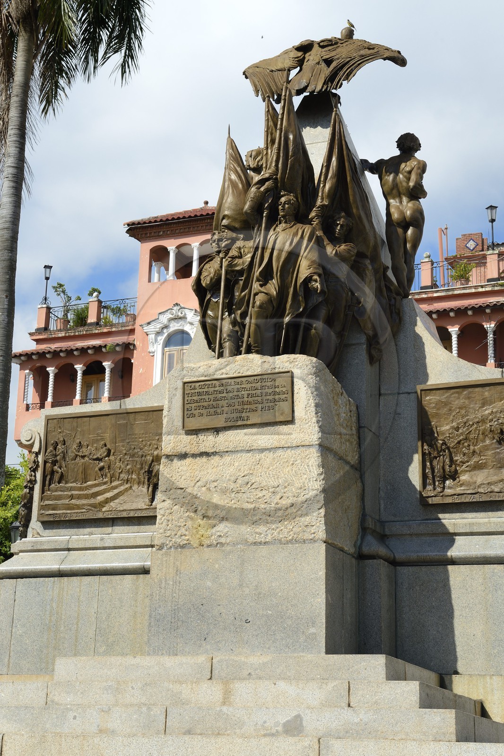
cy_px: 378
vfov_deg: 35.6
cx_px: 252
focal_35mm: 56
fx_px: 1176
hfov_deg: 24.2
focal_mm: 56
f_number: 11
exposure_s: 1/320
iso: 200
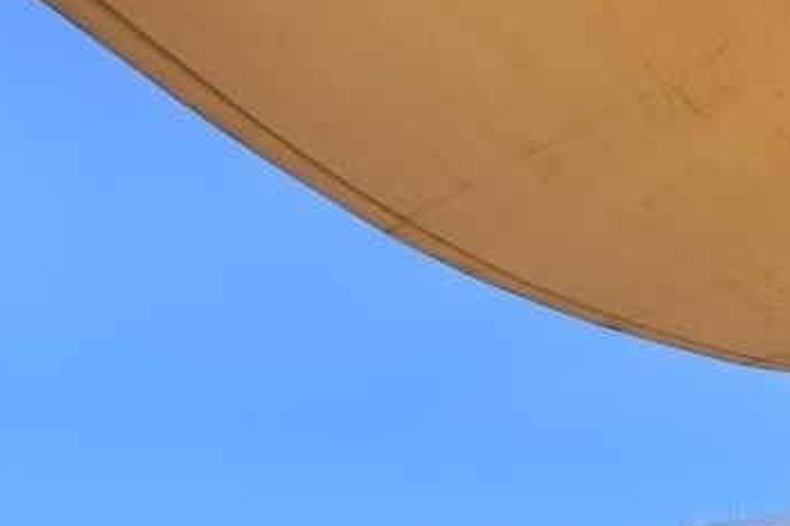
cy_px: 637
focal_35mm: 36
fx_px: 790
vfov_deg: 30.9
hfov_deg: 51.0
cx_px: 589
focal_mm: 14
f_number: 8
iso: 200
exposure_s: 13
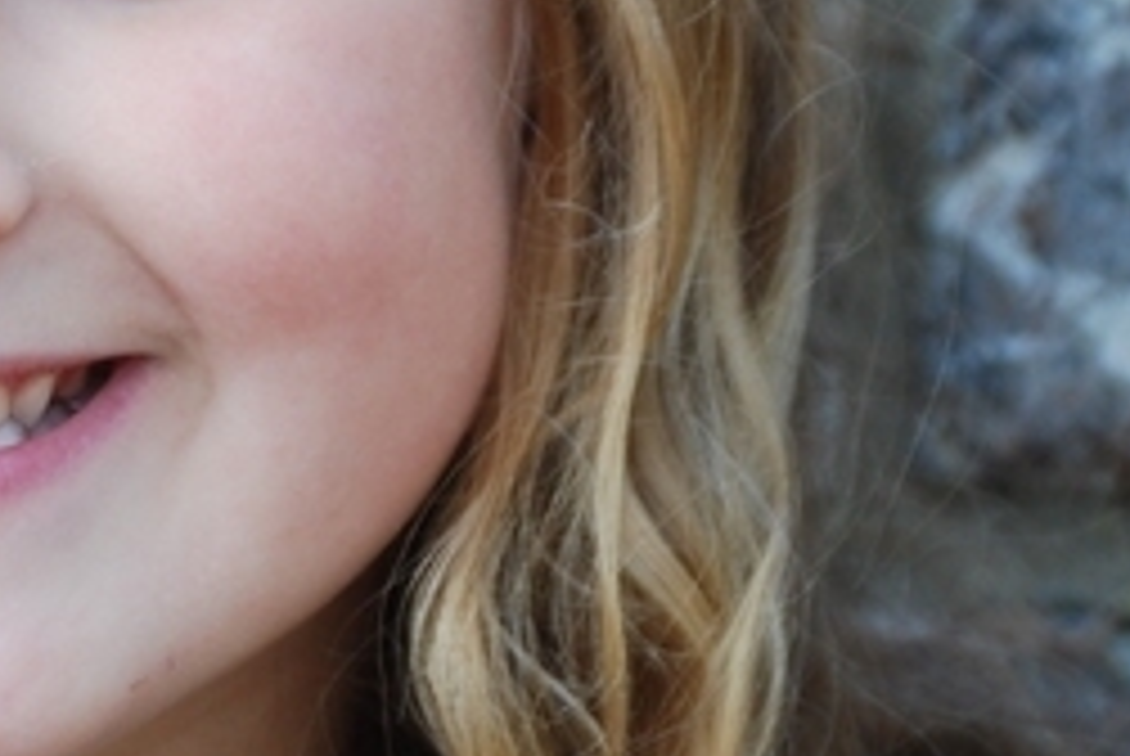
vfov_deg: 3.3
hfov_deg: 4.9
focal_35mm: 419
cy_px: 439
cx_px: -14
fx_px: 13167
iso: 200
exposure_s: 1/200
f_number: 4.5
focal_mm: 70
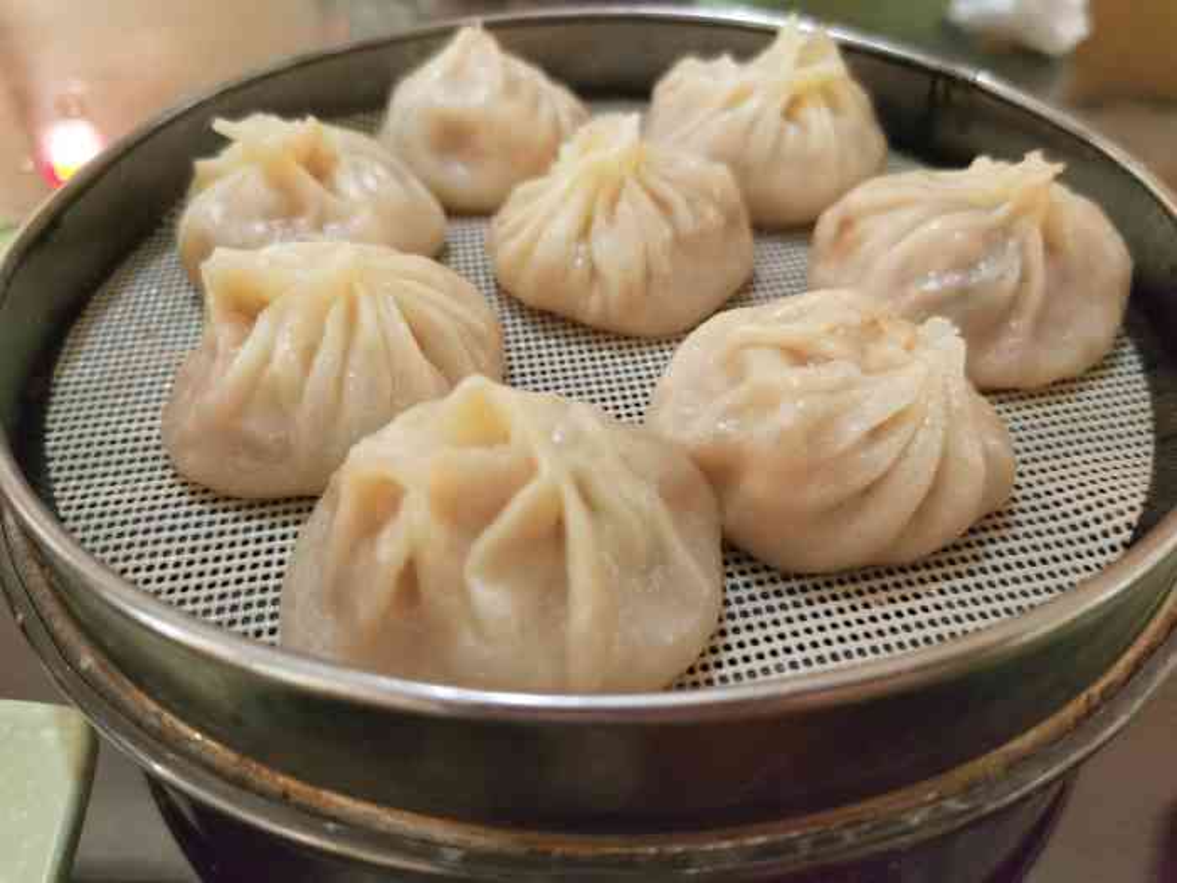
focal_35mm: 27
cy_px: 442
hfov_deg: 65.3
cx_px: 588
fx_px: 918
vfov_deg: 51.4
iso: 500
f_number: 1.6
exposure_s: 1/100
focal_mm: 5.56
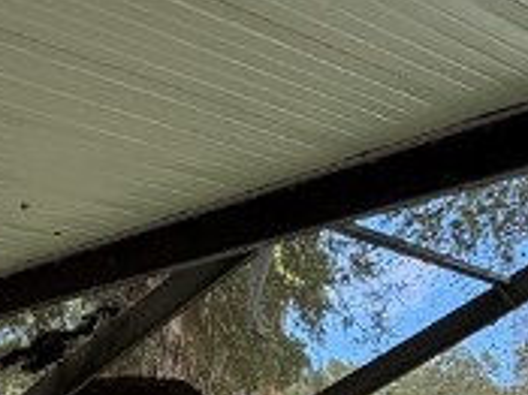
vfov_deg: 15.5
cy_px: 706
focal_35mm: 82
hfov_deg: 23.7
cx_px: 148
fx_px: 1250
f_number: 2.2
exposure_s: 1/185
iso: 40
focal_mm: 2.22
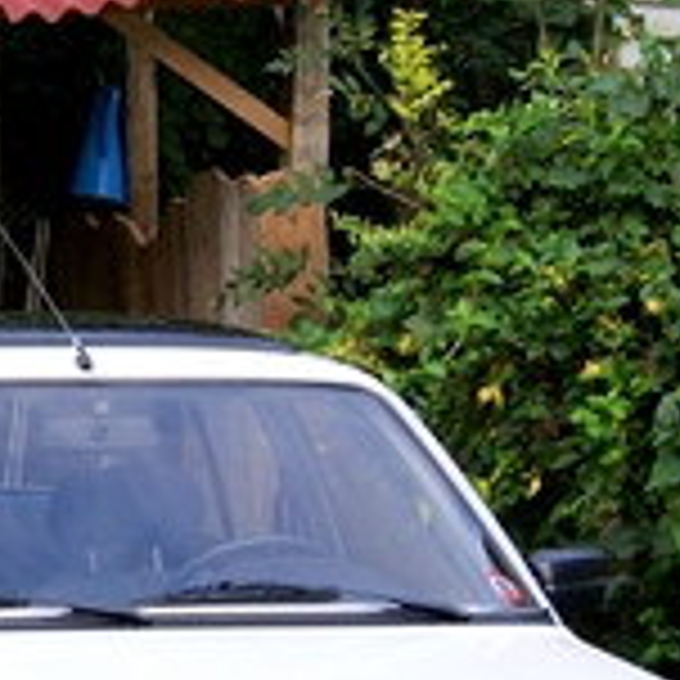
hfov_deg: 8.9
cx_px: -540
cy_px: 104
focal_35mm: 189
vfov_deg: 9.2
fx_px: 4200
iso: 100
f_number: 8
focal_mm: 28
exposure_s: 1/60
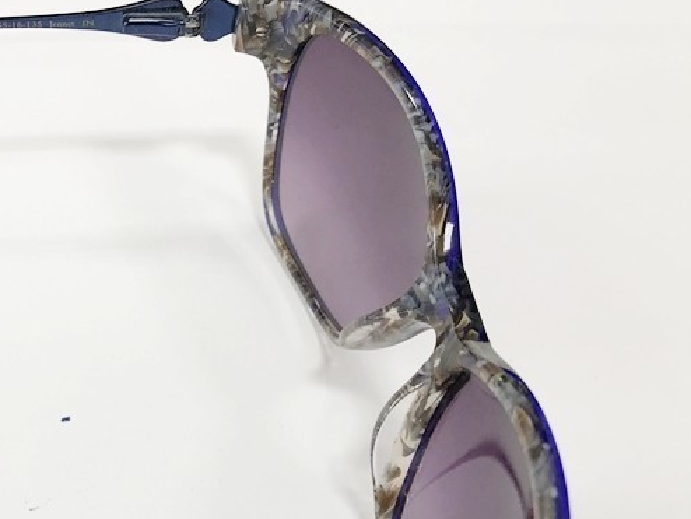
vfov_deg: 28.2
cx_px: 80
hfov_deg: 35.4
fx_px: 1019
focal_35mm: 51
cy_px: 390
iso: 40
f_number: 1.8
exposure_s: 1/33
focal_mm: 4
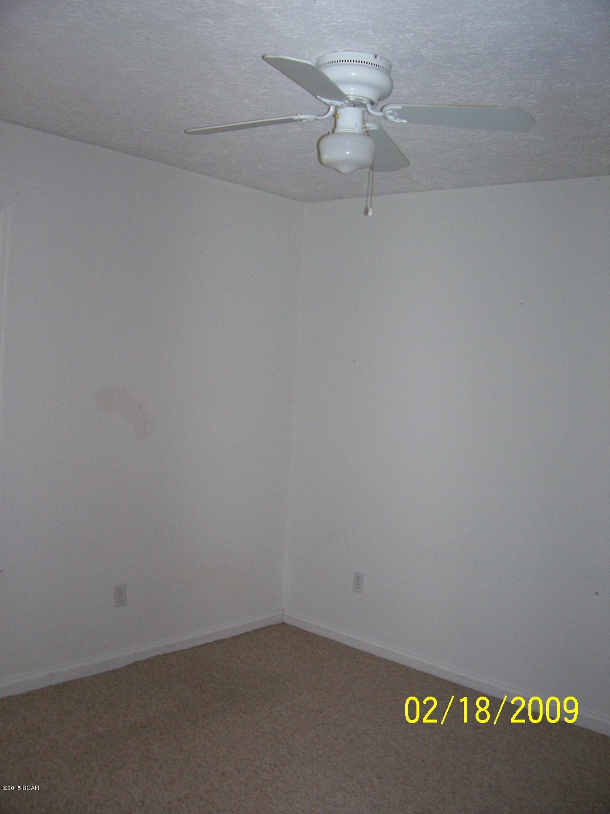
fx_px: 799
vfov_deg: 54.0
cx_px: 305
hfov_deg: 41.8
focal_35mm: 34
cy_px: 407
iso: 140
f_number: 2.7
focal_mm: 5.6
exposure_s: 1/112
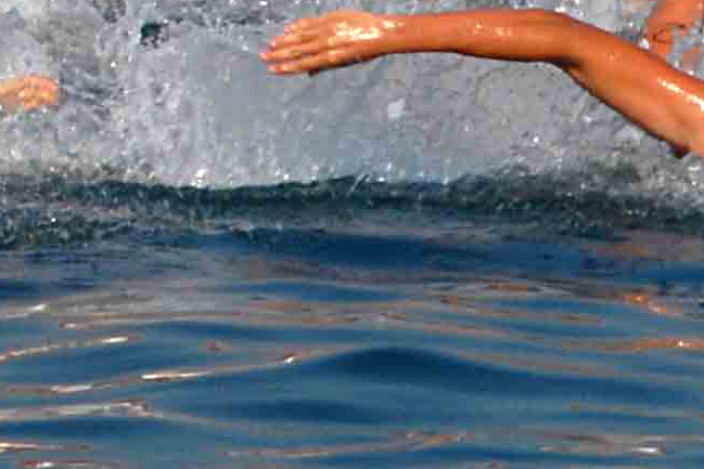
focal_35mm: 1039
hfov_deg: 2.0
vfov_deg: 1.3
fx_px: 20321
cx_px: -896
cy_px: -311
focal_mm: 116
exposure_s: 1/320
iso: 250
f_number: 16
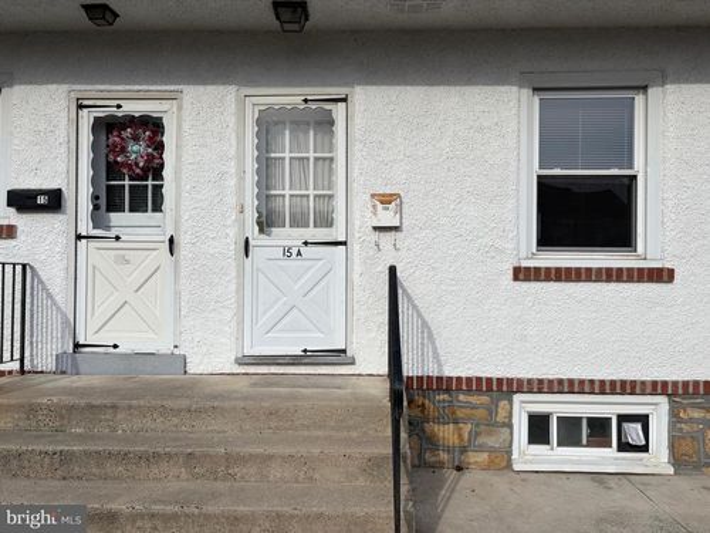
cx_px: 355
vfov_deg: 53.1
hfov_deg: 67.3
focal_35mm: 26
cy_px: 266
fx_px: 533
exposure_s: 1/4065
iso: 50
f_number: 1.6
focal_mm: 5.96
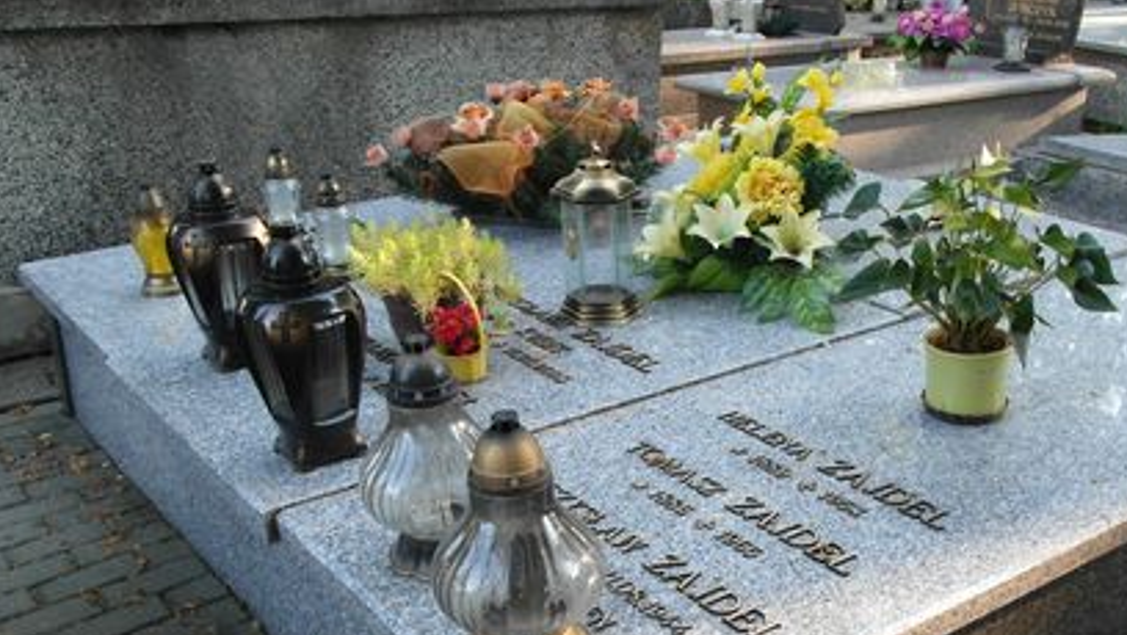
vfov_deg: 28.6
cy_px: 478
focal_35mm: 41
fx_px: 1226
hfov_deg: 48.4
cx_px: 765
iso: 100
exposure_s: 1/60
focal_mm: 5.2
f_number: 3.4
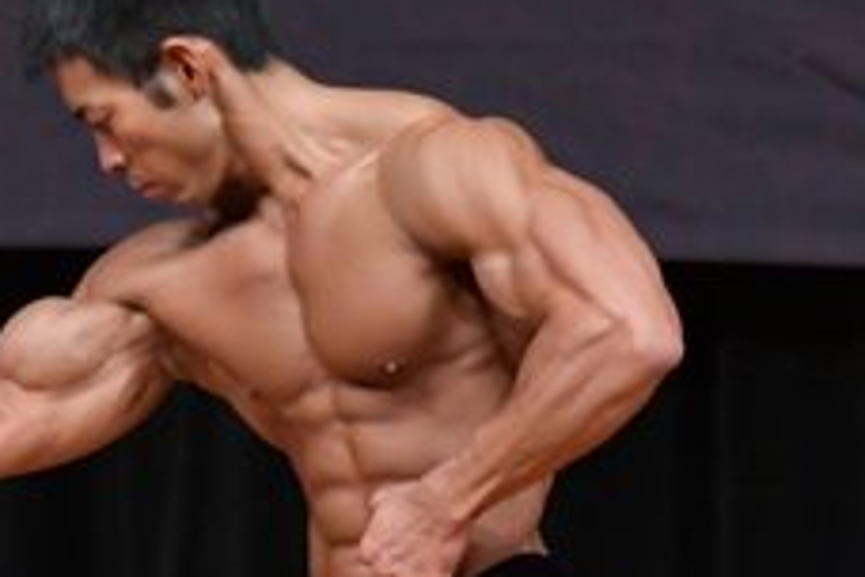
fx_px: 24506
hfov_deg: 2.0
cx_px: 343
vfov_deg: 1.3
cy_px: 691
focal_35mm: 1020
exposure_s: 1/400
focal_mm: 200
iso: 4000
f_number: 5.6
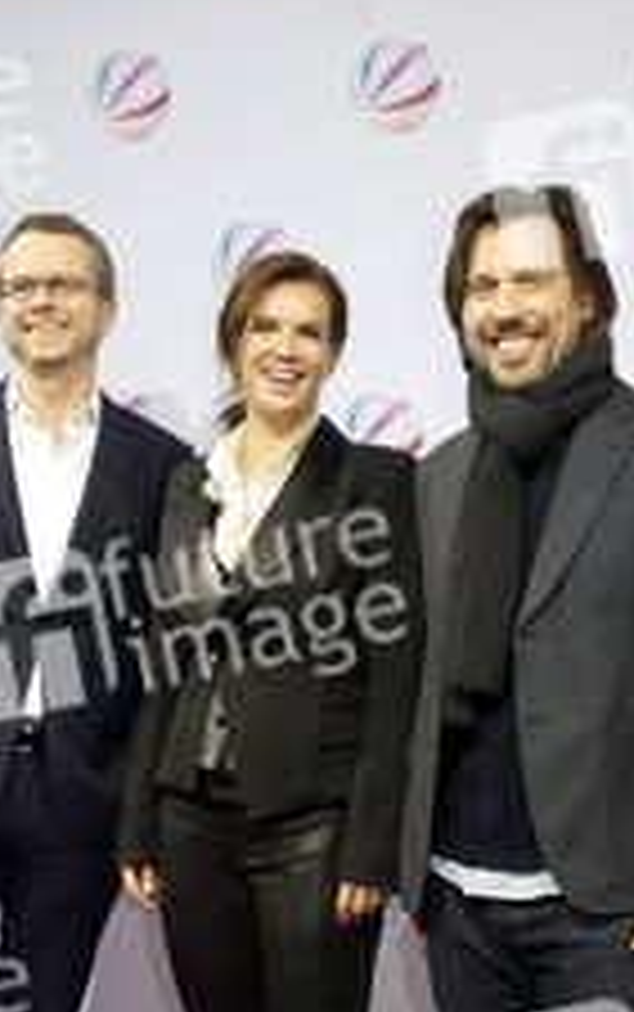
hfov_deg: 17.2
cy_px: 841
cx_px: 308
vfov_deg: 26.5
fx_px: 2097
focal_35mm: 76
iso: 640
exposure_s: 1/160
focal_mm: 42
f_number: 5.6
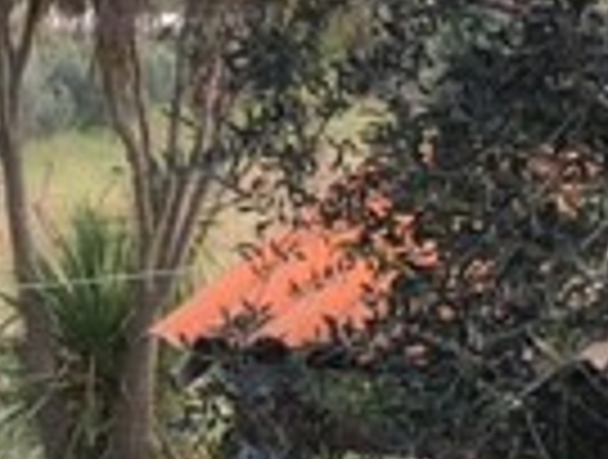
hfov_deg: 14.0
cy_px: 306
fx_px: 2413
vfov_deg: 10.9
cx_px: -68
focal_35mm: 137
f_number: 2.2
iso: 25
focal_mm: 4.15
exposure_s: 1/349
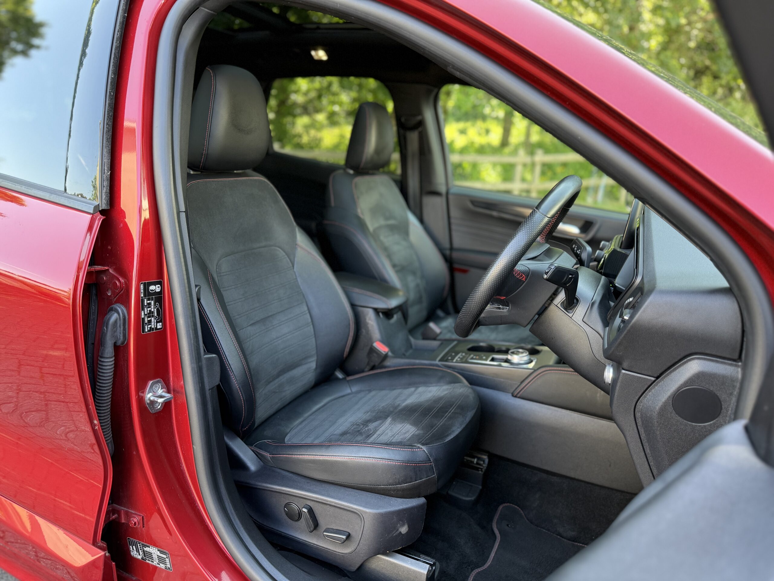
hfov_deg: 71.6
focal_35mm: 24
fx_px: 537
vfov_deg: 56.8
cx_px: 387
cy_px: 290
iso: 160
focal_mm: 6.76
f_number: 1.78
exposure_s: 1/121
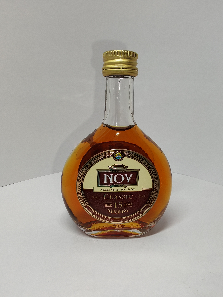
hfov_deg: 51.4
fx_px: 232
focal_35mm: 27
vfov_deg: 65.3
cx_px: 112
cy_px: 148
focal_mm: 1.96
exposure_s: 1/100
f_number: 2.2
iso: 50
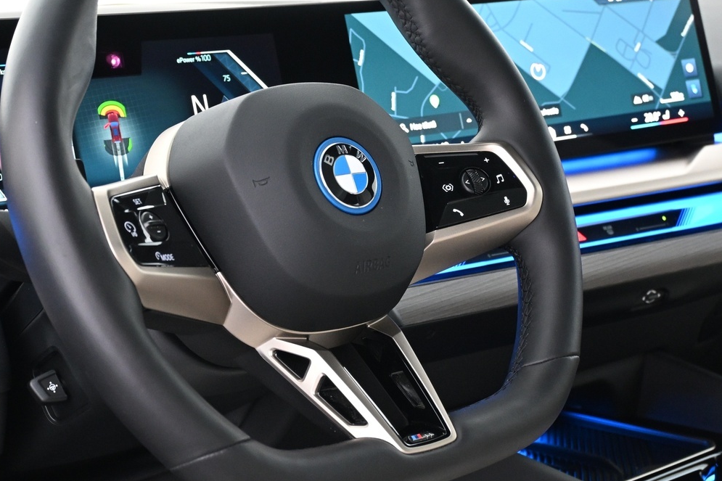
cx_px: 287
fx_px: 1420
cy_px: 221
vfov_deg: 19.2
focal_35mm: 71
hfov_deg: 28.5
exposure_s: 1/13
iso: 1600
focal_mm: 29
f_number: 4.8
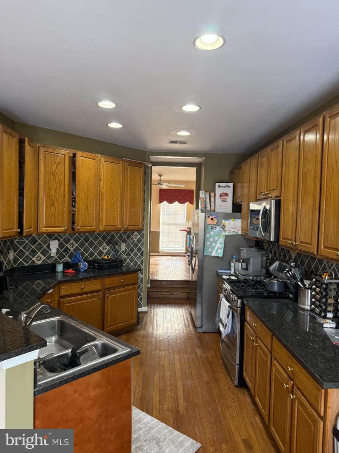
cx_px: 170
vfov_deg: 71.6
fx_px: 313
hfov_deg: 56.8
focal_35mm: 24
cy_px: 226
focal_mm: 6.76
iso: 320
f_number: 1.78
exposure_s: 1/120
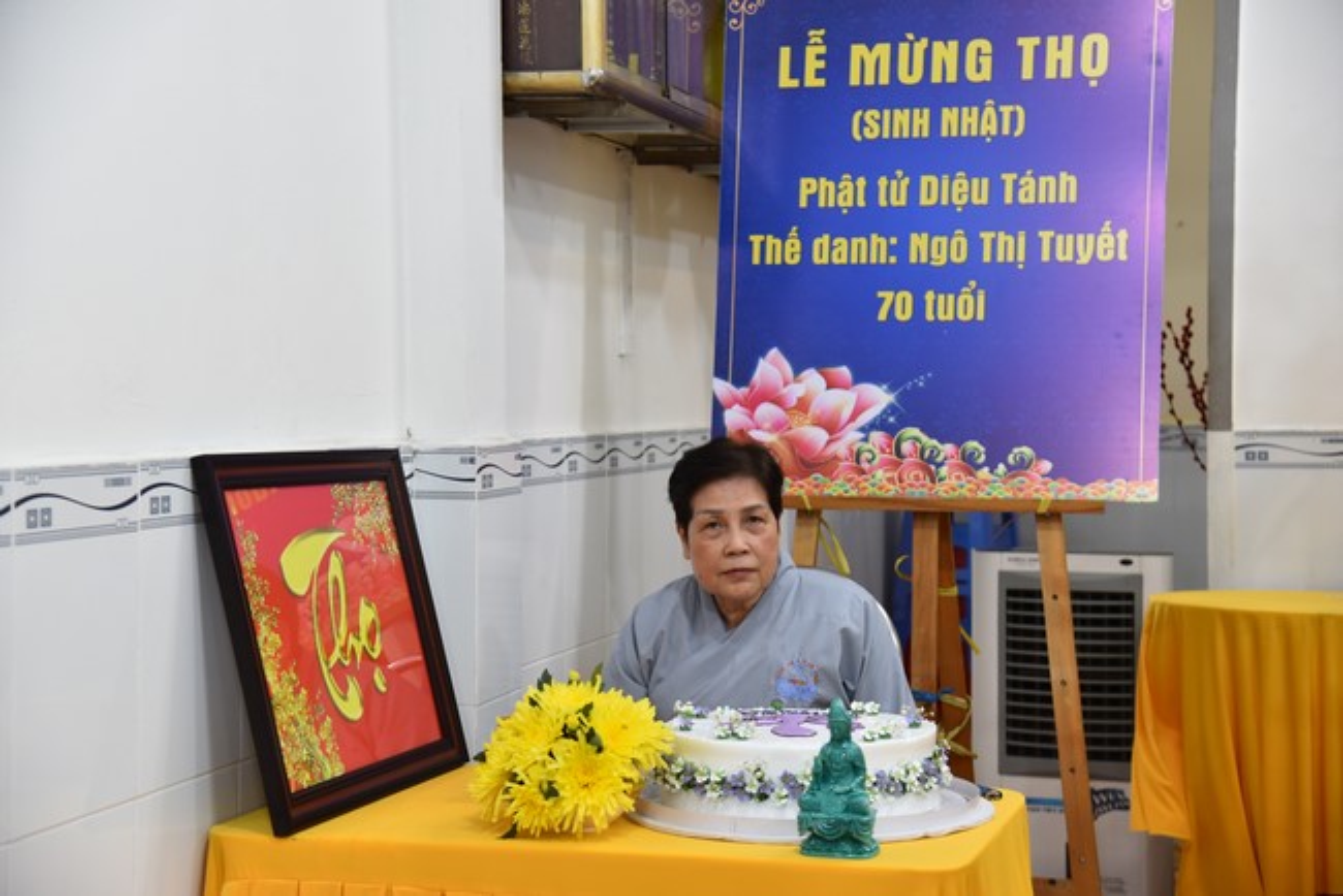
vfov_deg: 21.9
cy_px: 448
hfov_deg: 32.4
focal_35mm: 62
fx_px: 2314
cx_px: 672
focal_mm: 62
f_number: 4
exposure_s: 1/125
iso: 1100
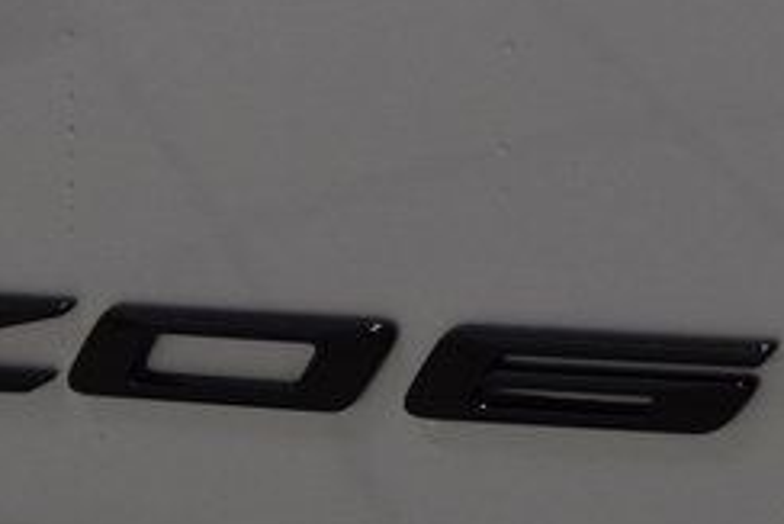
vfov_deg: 5.0
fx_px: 5992
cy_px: 358
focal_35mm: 275
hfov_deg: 7.5
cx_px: 254
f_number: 5.6
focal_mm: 70
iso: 1600
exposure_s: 1/125
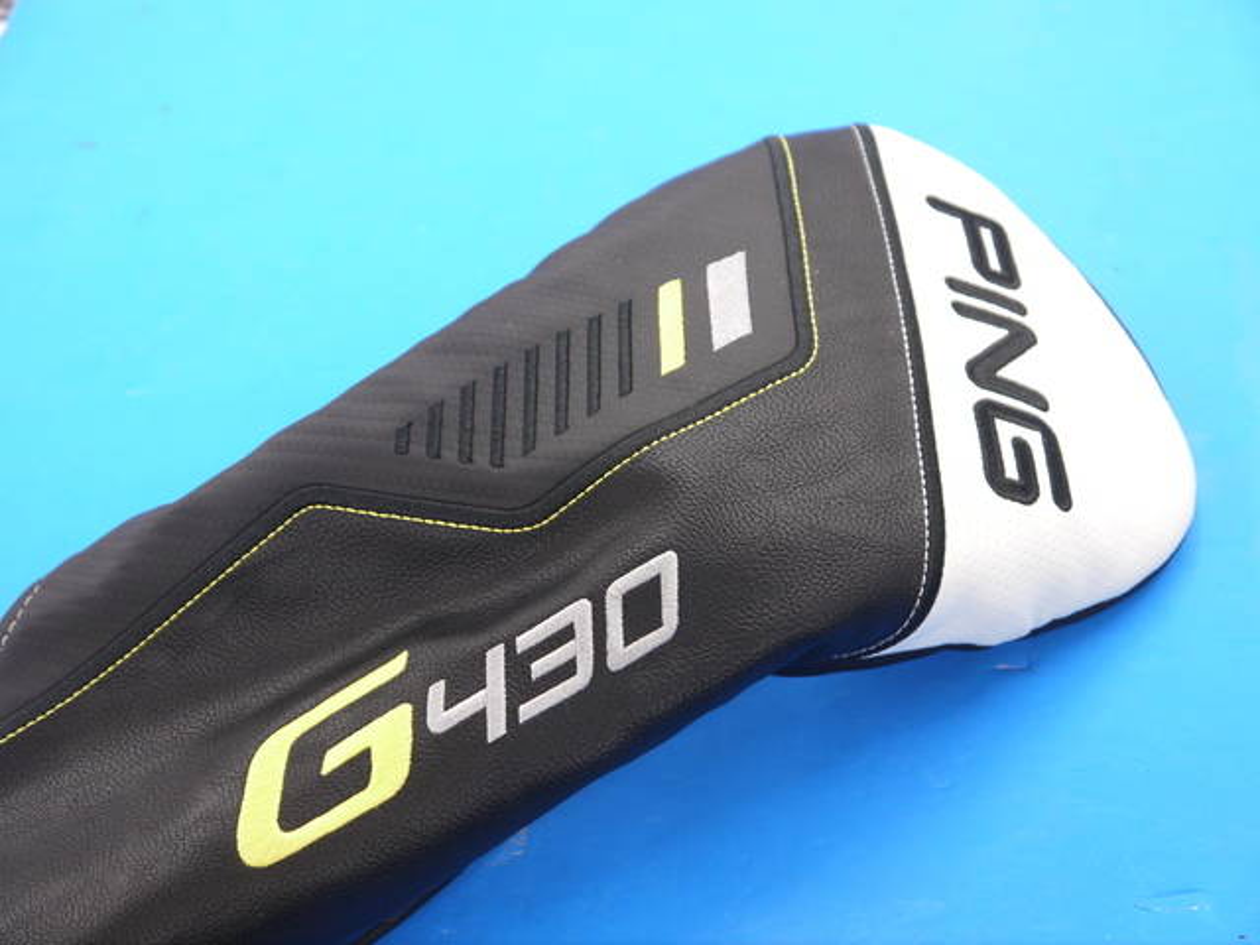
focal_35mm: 52
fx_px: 1893
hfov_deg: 36.8
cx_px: 630
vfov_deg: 28.0
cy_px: 472
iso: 500
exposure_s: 1/60
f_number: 4.7
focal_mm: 26
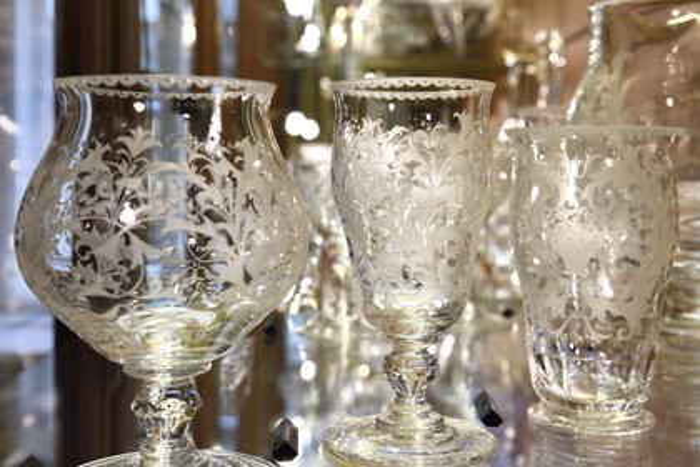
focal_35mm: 44
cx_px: 350
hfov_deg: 44.5
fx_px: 855
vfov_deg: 30.5
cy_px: 234
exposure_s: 1/200
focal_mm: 44
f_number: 9
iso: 1250
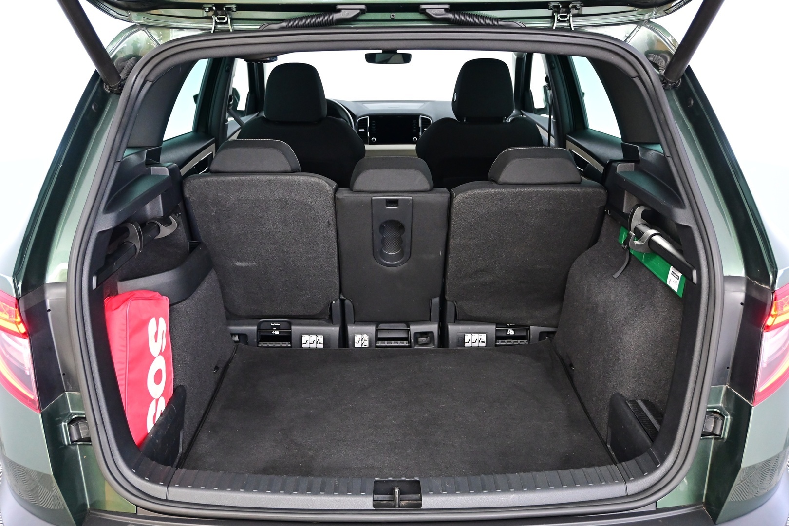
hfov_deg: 59.5
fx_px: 690
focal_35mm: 32
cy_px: 263
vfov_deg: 41.7
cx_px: 394
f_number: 4
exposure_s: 1/25
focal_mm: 21
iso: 2200
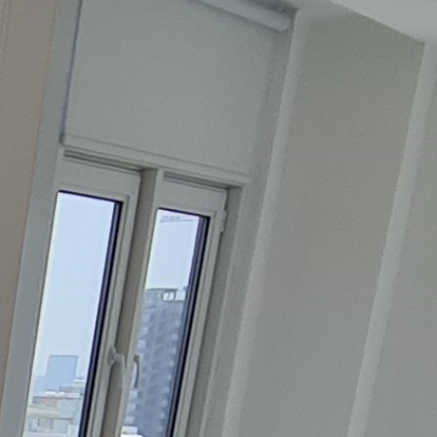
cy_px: 1013
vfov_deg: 12.6
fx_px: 1585
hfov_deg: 12.2
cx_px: -641
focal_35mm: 111
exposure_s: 1/390
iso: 64
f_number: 2.2
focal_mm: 2.2
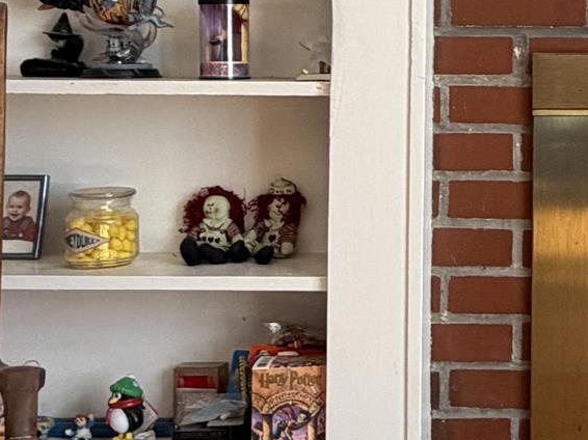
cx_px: 824
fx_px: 1290
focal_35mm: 76
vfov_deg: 19.0
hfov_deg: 22.2
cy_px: 27
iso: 125
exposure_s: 1/121
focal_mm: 2.22
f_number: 2.2
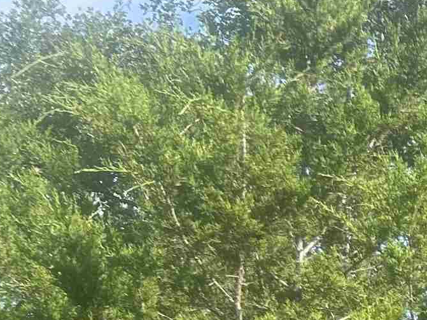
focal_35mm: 119
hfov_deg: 13.2
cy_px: 602
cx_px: 968
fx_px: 1468
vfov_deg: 11.4
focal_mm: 5.7
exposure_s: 1/1511
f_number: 1.5
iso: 50
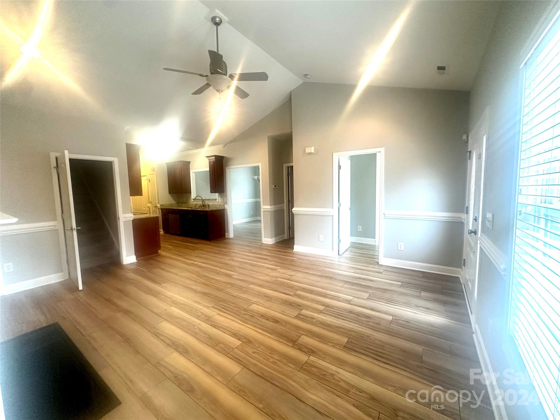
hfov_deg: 102.1
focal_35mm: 14
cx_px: 280
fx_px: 226
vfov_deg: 85.7
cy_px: 210
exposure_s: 1/60
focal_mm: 2.22
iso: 200
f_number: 2.2
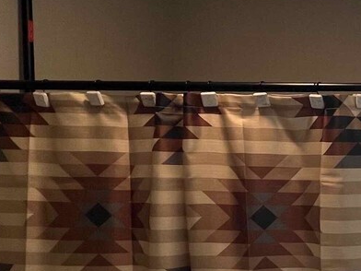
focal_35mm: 53
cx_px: 546
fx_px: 553
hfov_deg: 26.1
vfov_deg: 27.0
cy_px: 215
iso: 50
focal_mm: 1.57
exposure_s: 1/120
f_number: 1.8
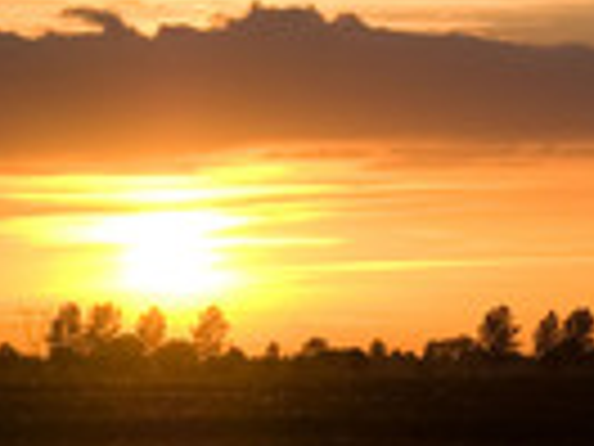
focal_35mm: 377
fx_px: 6464
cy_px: -167
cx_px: 850
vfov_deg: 3.9
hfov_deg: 5.2
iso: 100
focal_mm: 75
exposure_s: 1/320
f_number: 5.6
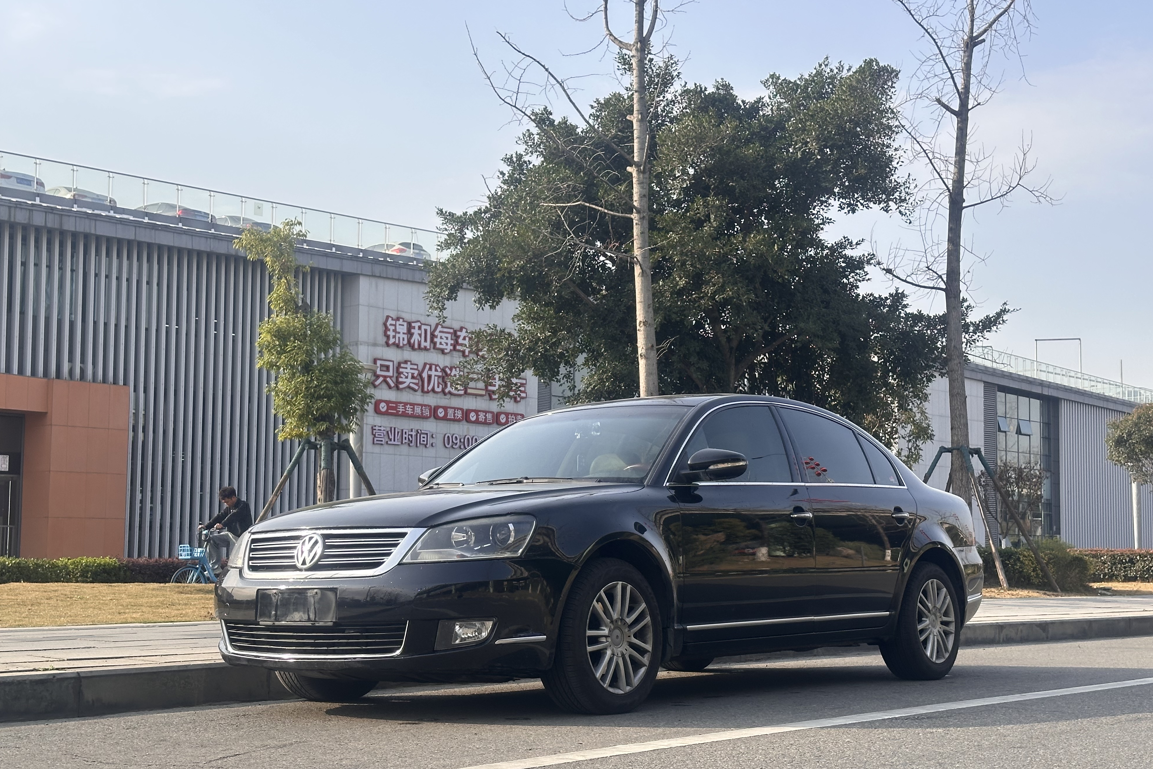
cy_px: 436
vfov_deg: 26.5
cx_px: 582
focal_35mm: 51
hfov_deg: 38.9
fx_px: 1633
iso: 64
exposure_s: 1/1565
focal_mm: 6.86
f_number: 1.78
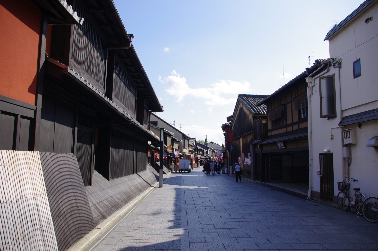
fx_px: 283
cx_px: 189
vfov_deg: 47.8
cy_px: 126
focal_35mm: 27
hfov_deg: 67.4
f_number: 7.1
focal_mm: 18
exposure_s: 1/320
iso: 200
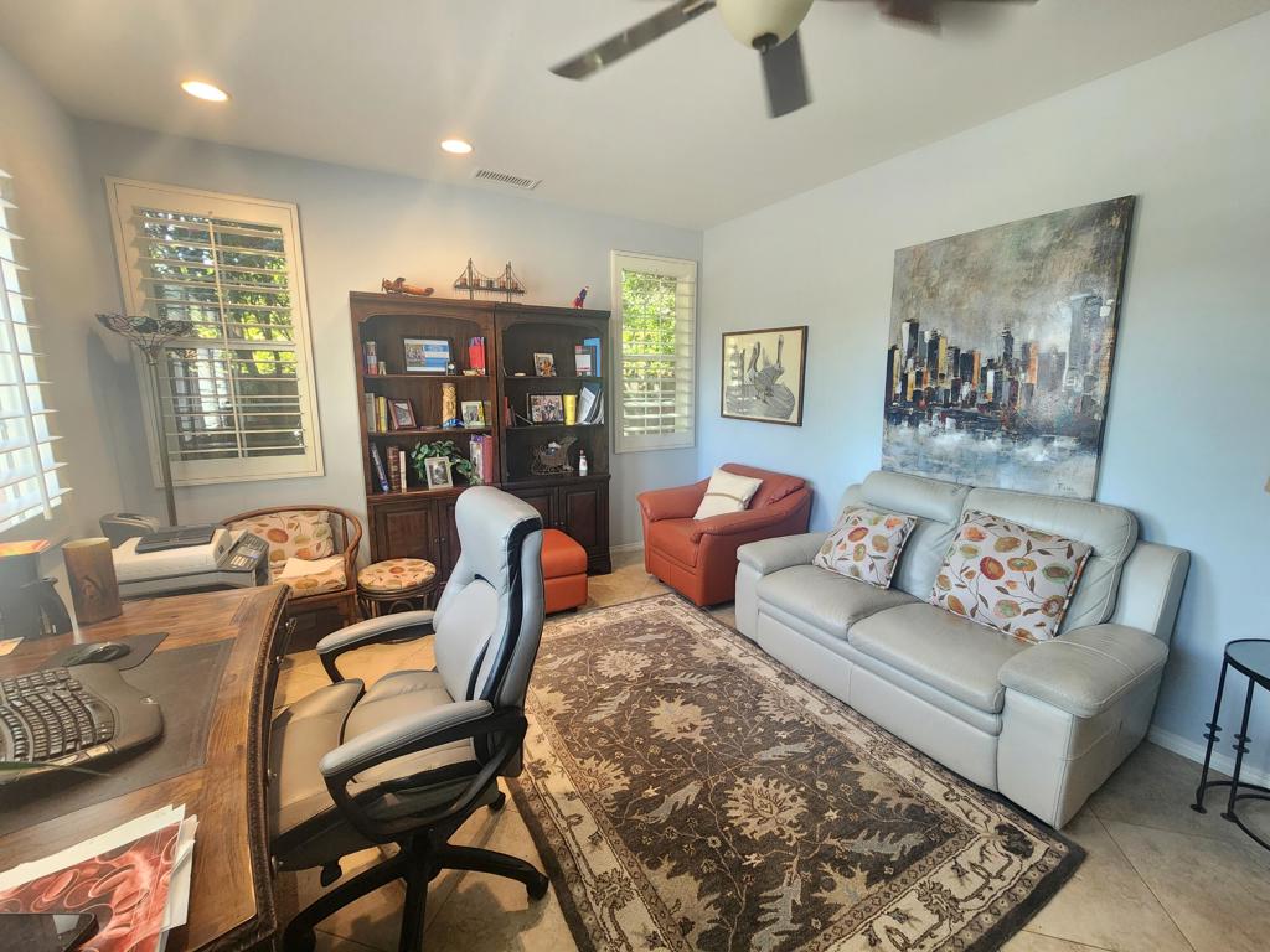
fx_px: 477
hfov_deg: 106.2
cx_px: 635
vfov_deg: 89.9
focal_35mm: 13
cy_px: 476
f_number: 2.2
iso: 320
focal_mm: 2.2
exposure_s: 1/60
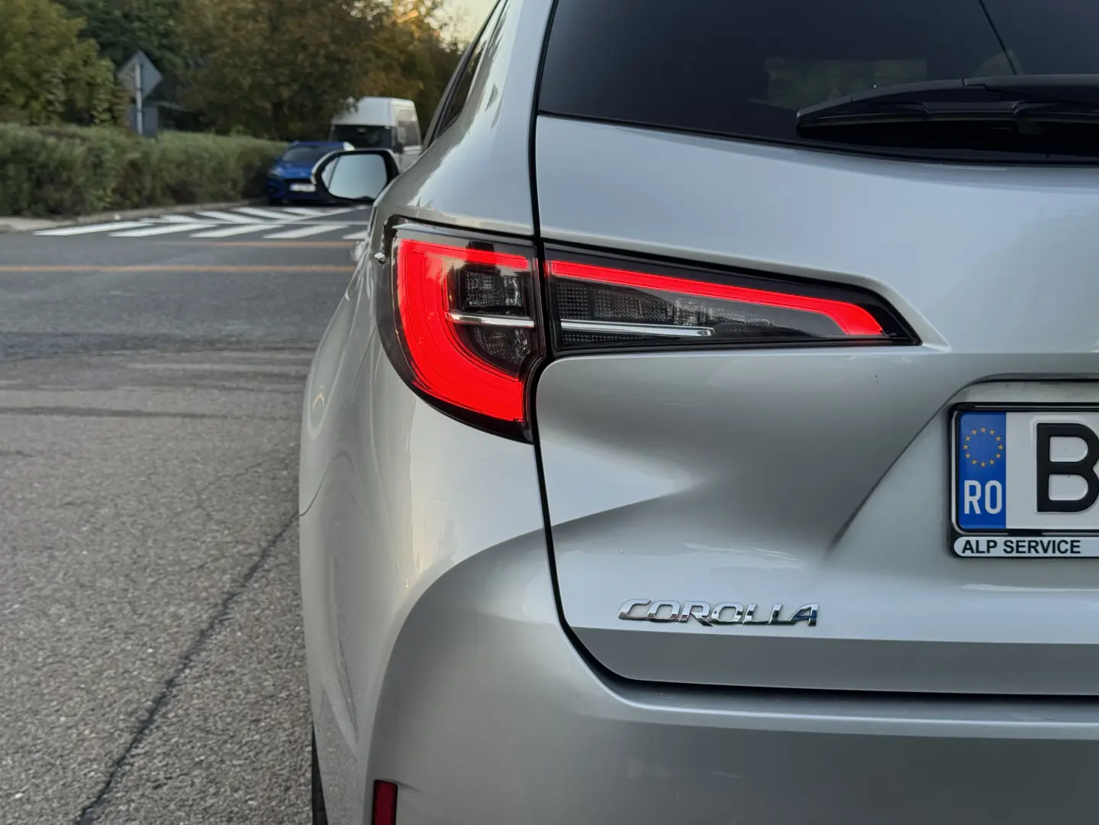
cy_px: 412
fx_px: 1524
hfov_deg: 39.7
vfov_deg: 30.3
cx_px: 550
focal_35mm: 48
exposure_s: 1/282
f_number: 1.78
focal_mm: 6.76
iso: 64
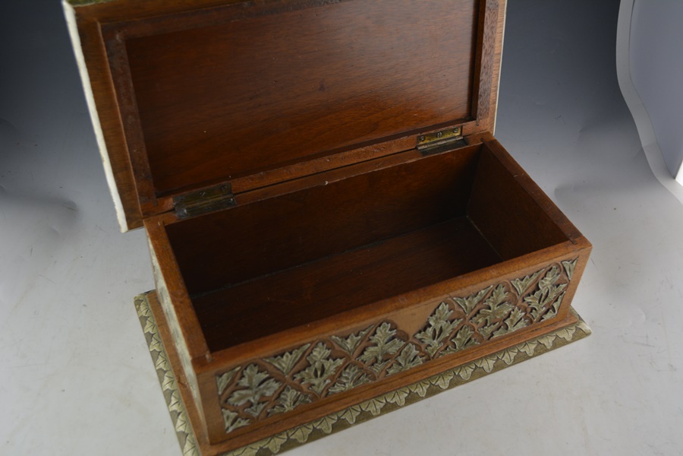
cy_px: 228
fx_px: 740
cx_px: 342
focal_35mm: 39
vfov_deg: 34.2
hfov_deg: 49.6
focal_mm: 26
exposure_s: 1/125
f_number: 5.6
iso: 280
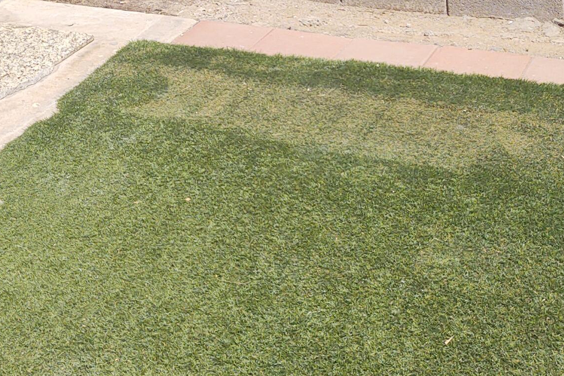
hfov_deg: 25.9
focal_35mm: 74
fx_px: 1159
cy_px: -166
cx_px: -7
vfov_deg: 16.9
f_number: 1.7
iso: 100
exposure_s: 1/4020
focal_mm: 4.75
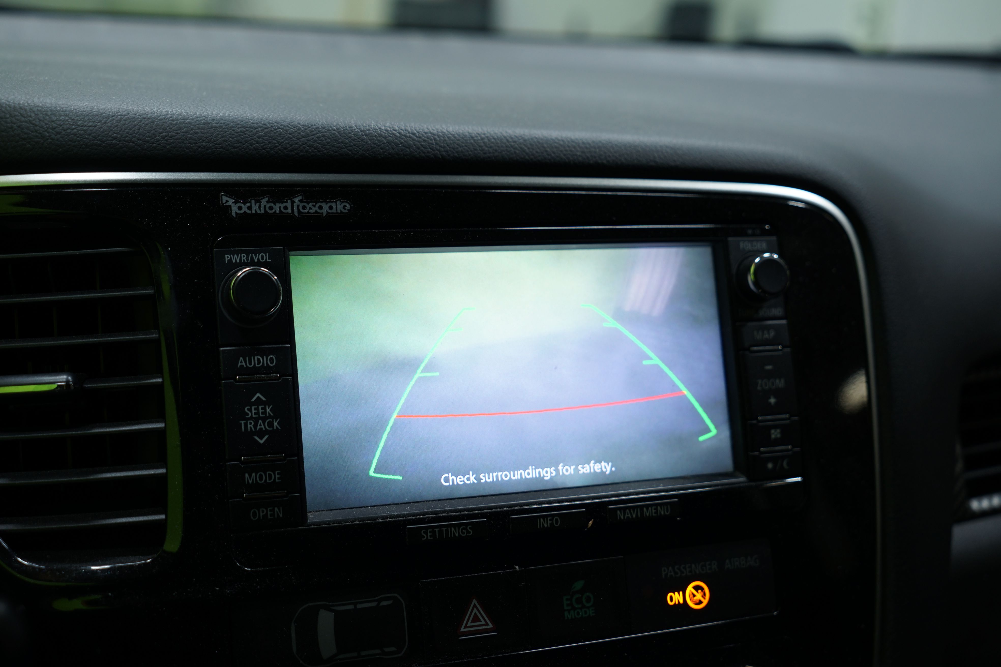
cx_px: 500
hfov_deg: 44.5
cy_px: 334
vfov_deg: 30.5
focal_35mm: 44
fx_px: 1223
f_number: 4.5
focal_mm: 44
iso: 250
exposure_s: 1/25
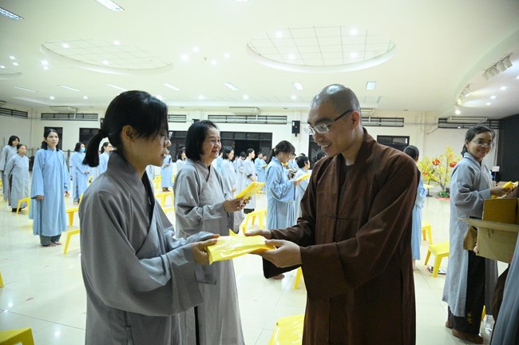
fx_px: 346
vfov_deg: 53.0
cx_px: 260
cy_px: 172
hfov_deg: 73.8
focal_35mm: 24
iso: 20000
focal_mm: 24
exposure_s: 1/250
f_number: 4
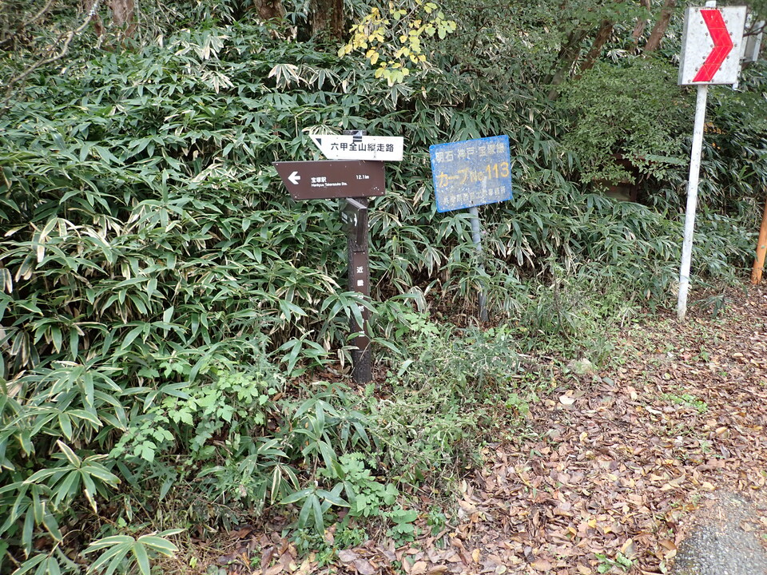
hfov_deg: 69.4
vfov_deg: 54.9
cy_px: 288
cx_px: 384
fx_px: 554
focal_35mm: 25
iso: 100
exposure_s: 1/125
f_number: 2
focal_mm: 4.5
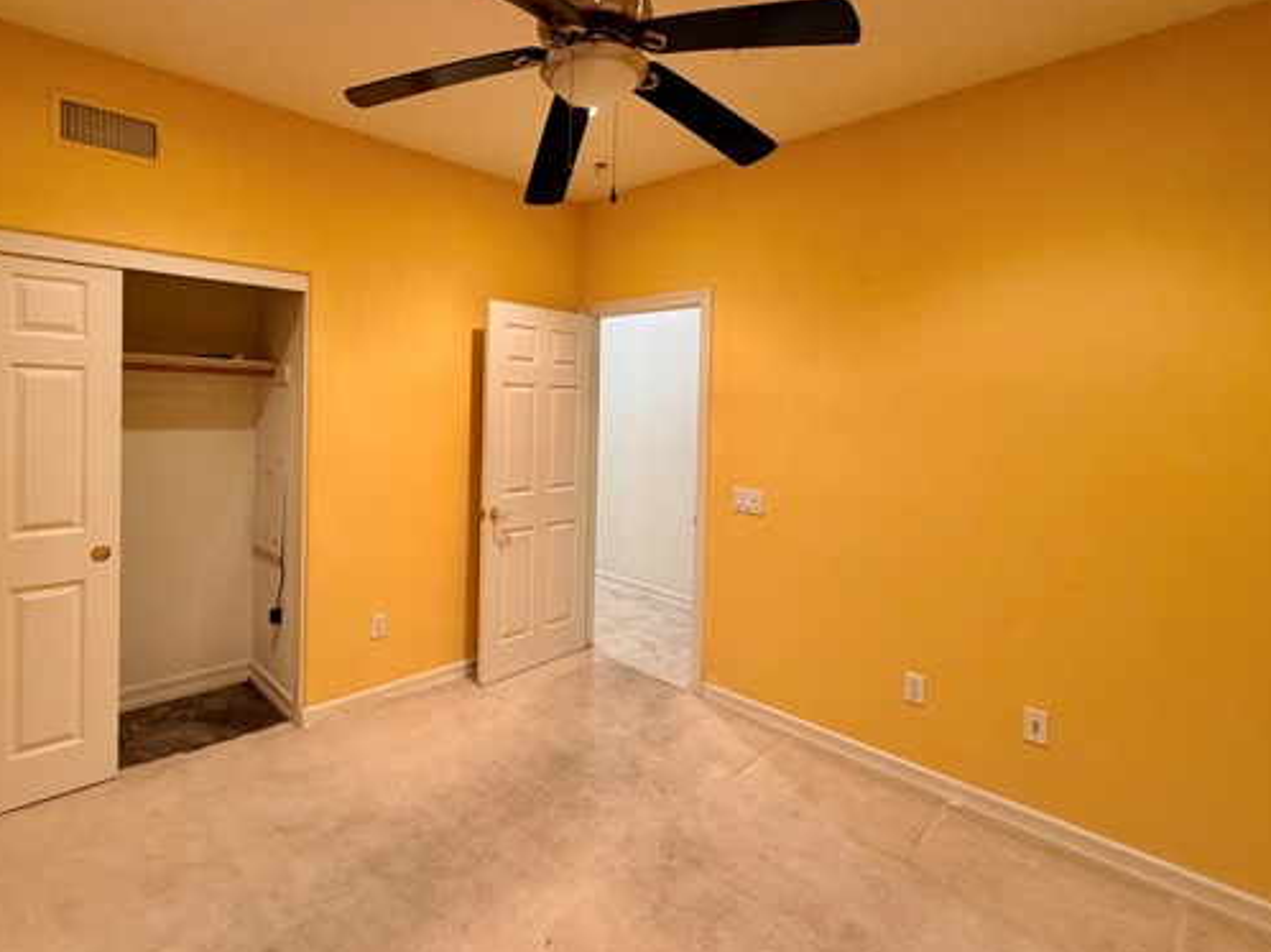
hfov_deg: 87.3
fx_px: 661
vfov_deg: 71.2
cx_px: 554
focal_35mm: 18
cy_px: 413
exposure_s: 1/60
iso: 250
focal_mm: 2.22
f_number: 2.2
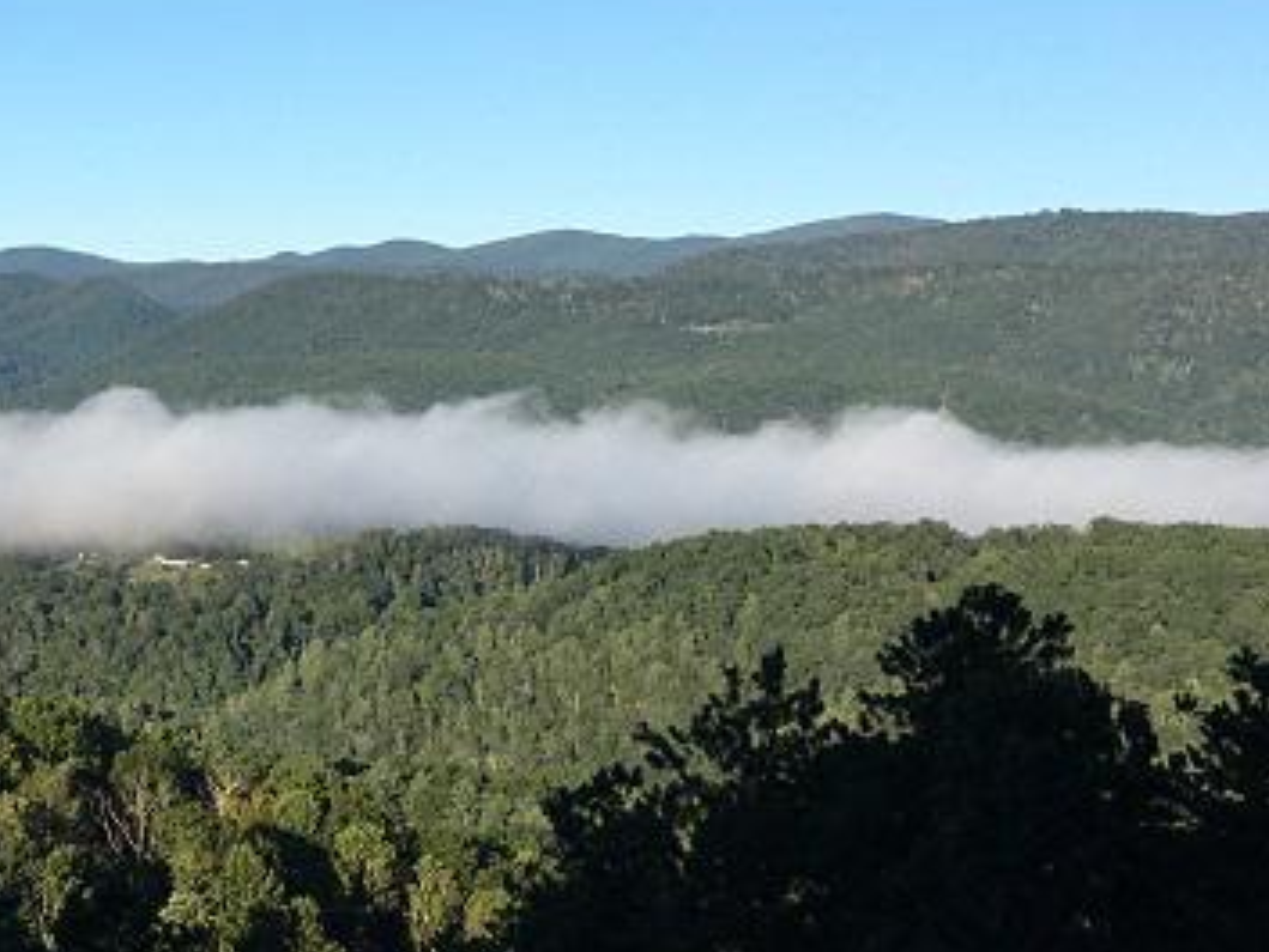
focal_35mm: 74
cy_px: 300
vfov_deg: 19.8
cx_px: 25
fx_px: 2714
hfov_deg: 25.2
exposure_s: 1/1261
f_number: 2.2
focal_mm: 4.15
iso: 25
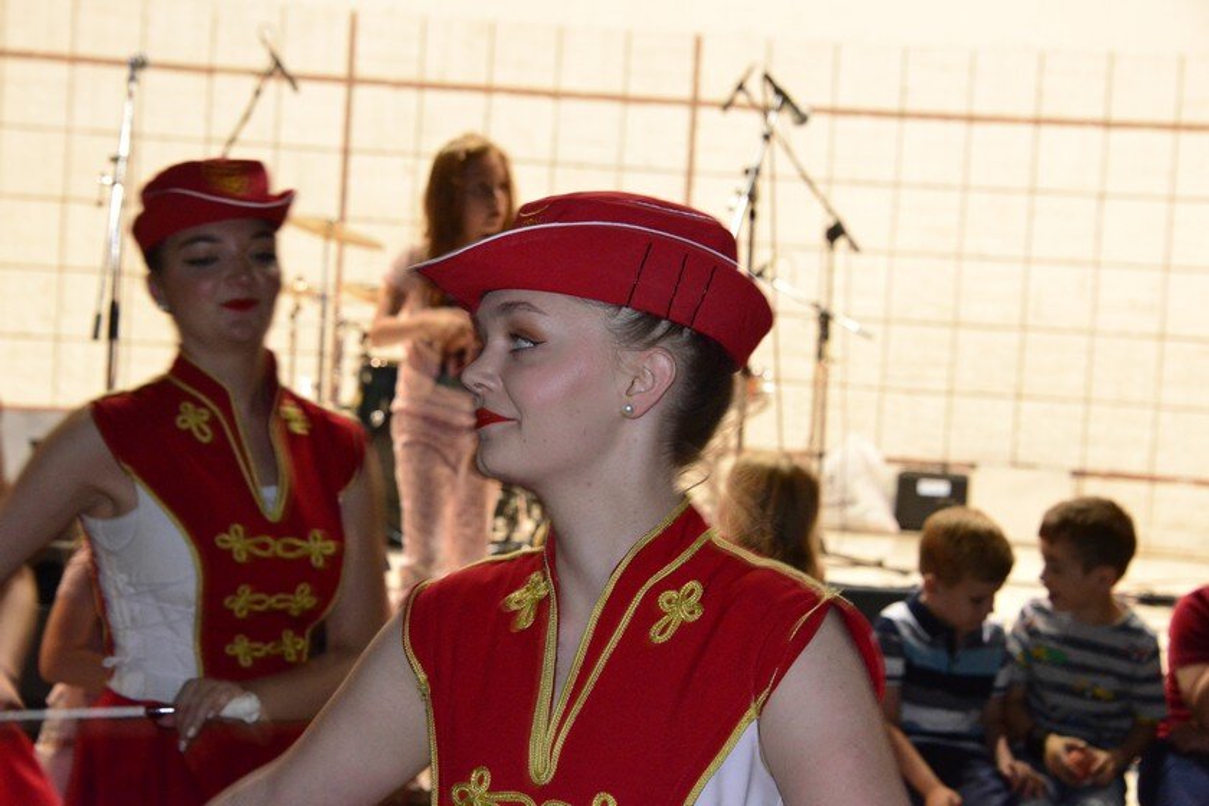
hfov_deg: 22.1
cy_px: 403
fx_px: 3089
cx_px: 604
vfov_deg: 14.9
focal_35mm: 92
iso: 6400
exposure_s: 1/60
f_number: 8
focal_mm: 92
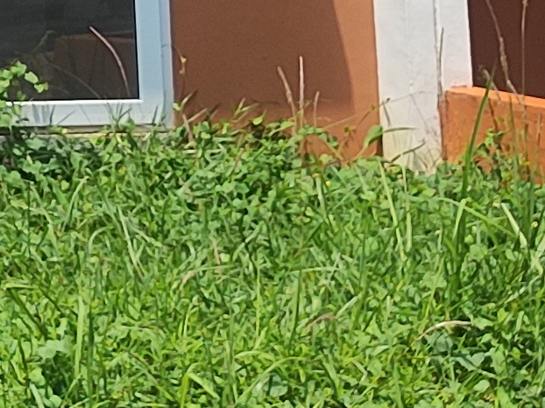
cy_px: -419
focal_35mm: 148
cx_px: -655
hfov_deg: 11.6
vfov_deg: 9.4
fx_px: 2329
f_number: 1.88
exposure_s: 1/603
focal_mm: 5.59
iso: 50
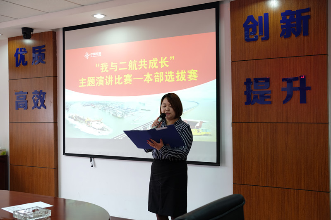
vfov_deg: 31.9
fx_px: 386
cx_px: 166
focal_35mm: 42
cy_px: 110
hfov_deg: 46.4
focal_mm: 27.9
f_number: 4.2
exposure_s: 1/4.3
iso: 100
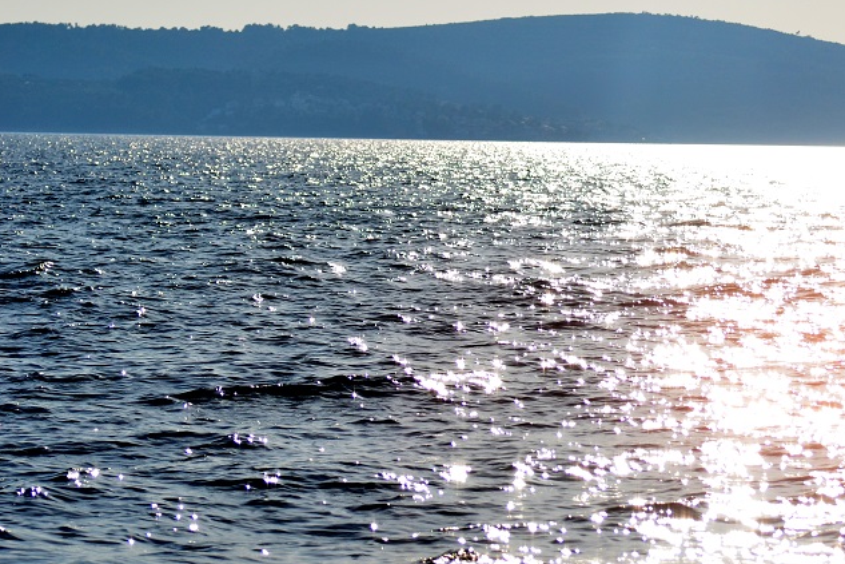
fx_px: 4436
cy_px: 193
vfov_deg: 7.3
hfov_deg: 10.8
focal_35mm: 189
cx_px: 665
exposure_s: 1/8000
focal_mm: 80
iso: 320
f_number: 4.5
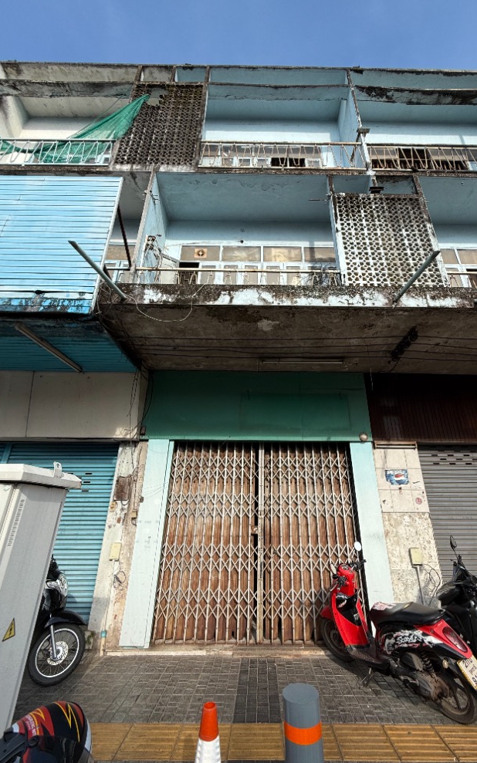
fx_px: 312
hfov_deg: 74.7
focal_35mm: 15
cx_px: 257
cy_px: 383
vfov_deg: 101.5
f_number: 2.2
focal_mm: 2.22
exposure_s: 1/820
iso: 50
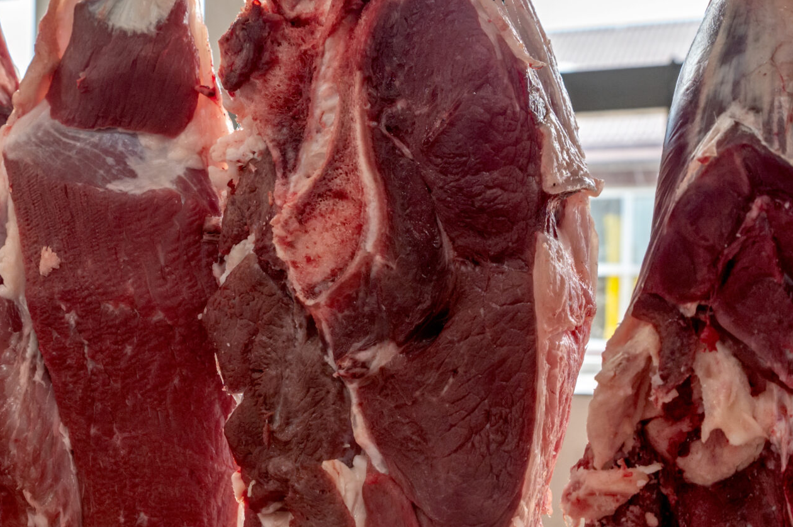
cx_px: 174
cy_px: 374
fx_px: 1387
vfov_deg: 21.4
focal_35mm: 63
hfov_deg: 31.2
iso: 800
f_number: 5.6
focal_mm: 31
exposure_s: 1/250
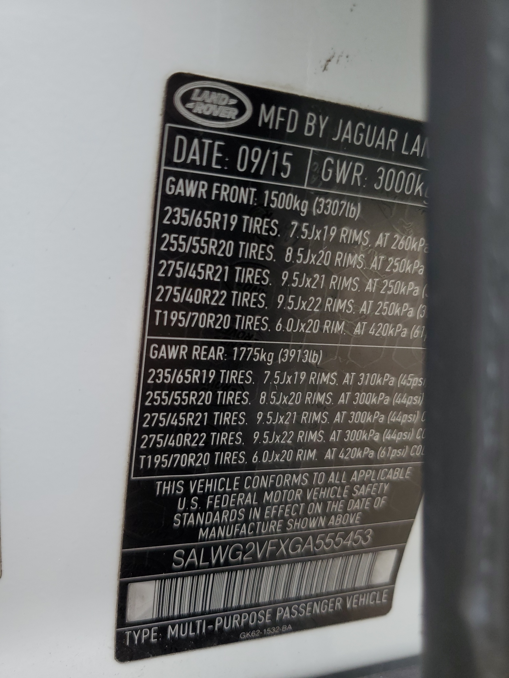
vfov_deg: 67.3
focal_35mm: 26
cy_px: 339
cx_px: 254
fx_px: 510
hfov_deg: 53.1
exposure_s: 1/238
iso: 50
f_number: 1.5
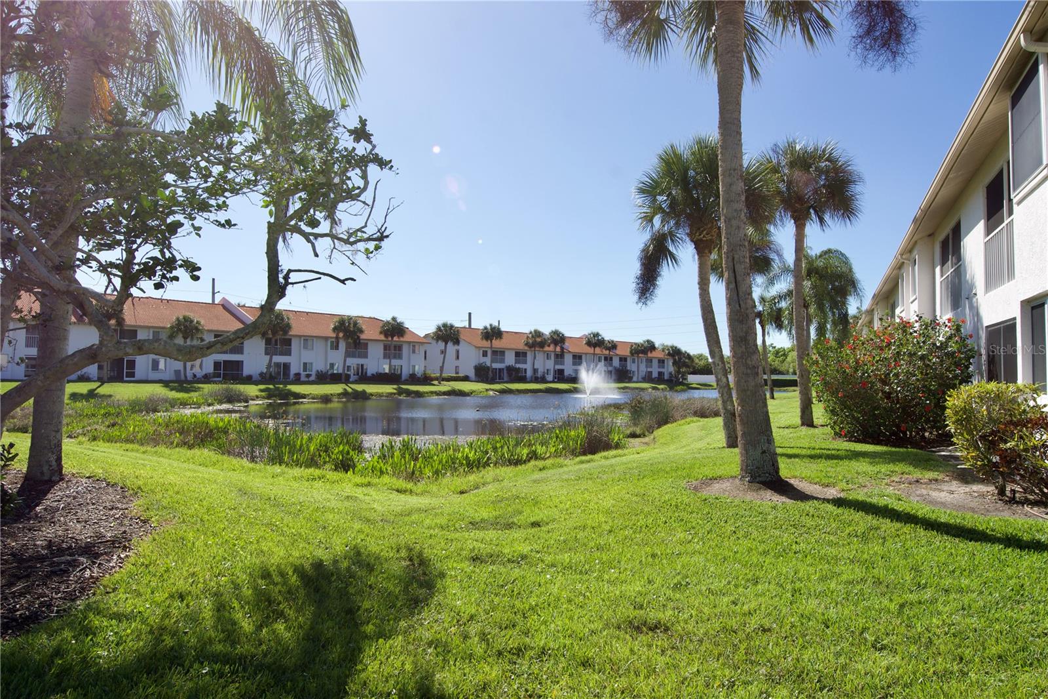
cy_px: 350
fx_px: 611
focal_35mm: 21
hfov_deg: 81.2
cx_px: 524
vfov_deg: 59.5
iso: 100
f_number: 9
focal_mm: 14
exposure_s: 1/250
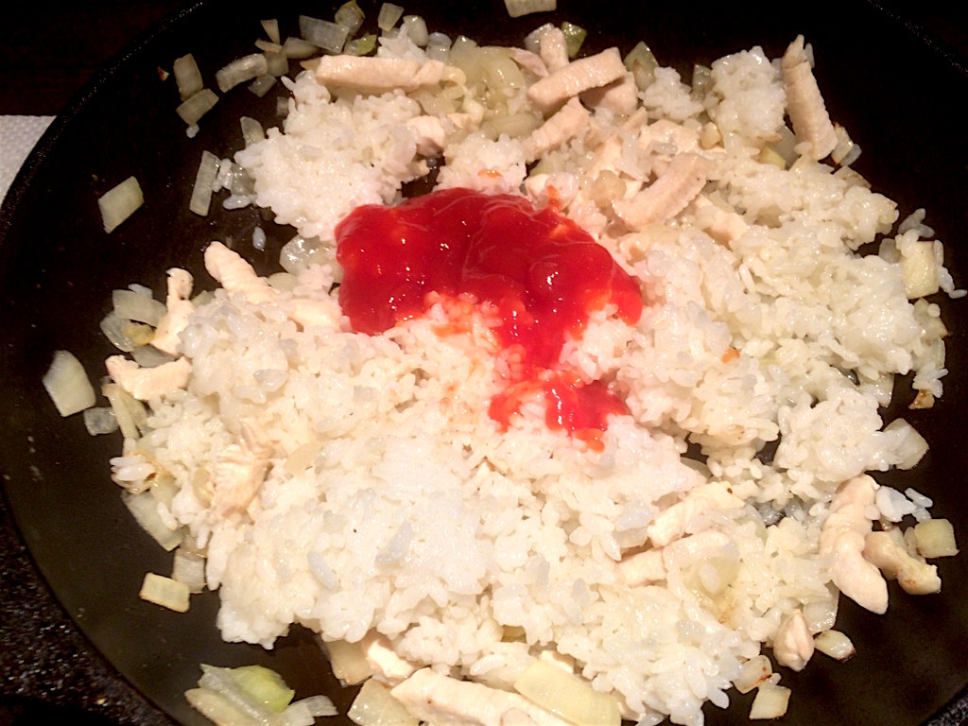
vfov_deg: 48.2
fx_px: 811
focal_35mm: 29
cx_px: 484
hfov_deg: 61.7
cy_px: 363
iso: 40
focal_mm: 4.15
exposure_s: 1/33
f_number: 2.2
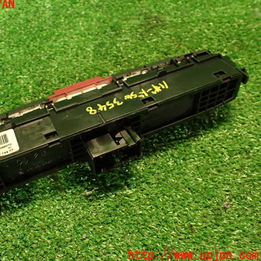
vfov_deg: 46.0
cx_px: 84
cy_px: 130
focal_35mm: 36
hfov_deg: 45.3
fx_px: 307
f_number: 2.3
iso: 500
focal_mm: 5.4
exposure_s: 1/30
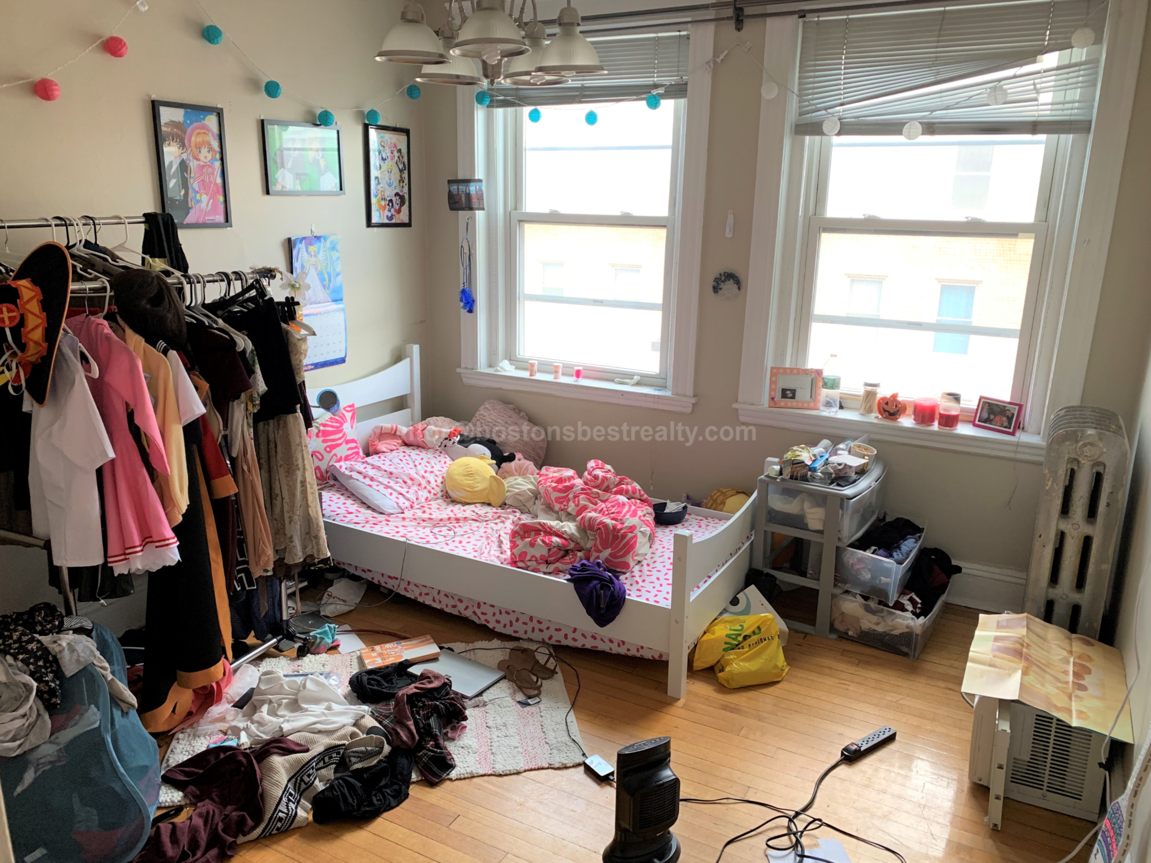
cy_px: 432
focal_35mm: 26
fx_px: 865
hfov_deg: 67.3
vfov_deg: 53.1
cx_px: 576
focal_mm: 4.25
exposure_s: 1/60
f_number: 1.8
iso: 125
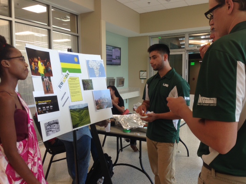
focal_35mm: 33
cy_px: 92
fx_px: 235
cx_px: 123
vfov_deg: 42.9
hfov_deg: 55.4
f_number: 2.4
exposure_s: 1/60
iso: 50
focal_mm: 4.12
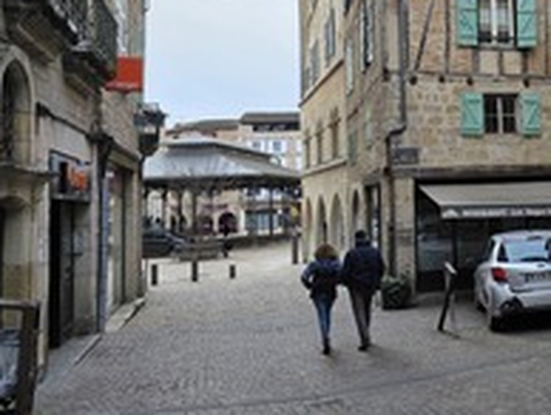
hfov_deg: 41.2
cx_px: 498
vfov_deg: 34.3
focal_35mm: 42
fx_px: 669
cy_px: 159
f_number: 1.7
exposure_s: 1/359
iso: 25
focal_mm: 6.3
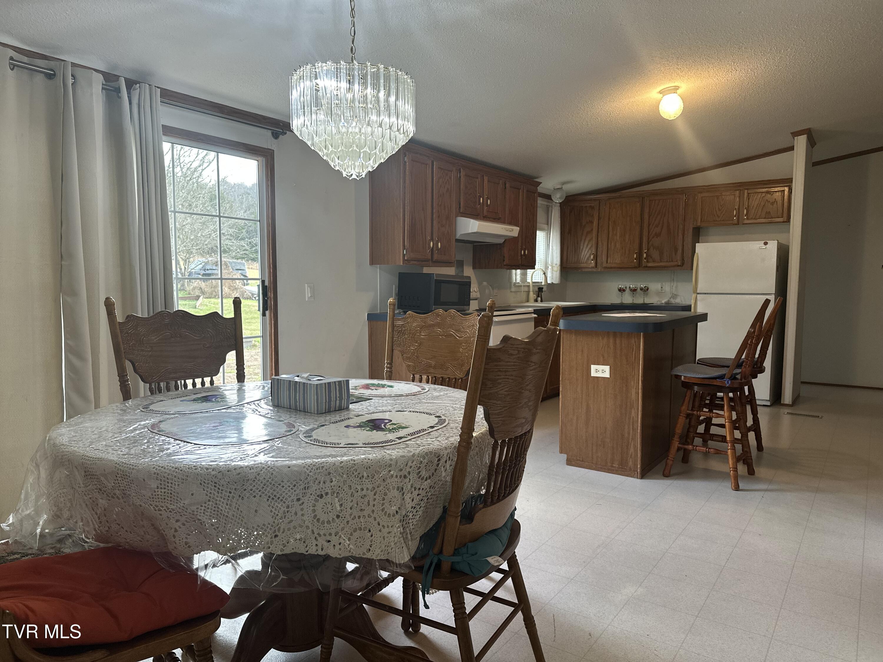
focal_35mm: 24
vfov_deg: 56.8
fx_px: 612
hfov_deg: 71.6
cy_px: 331
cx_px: 442
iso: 200
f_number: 1.78
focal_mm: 6.86
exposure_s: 1/120
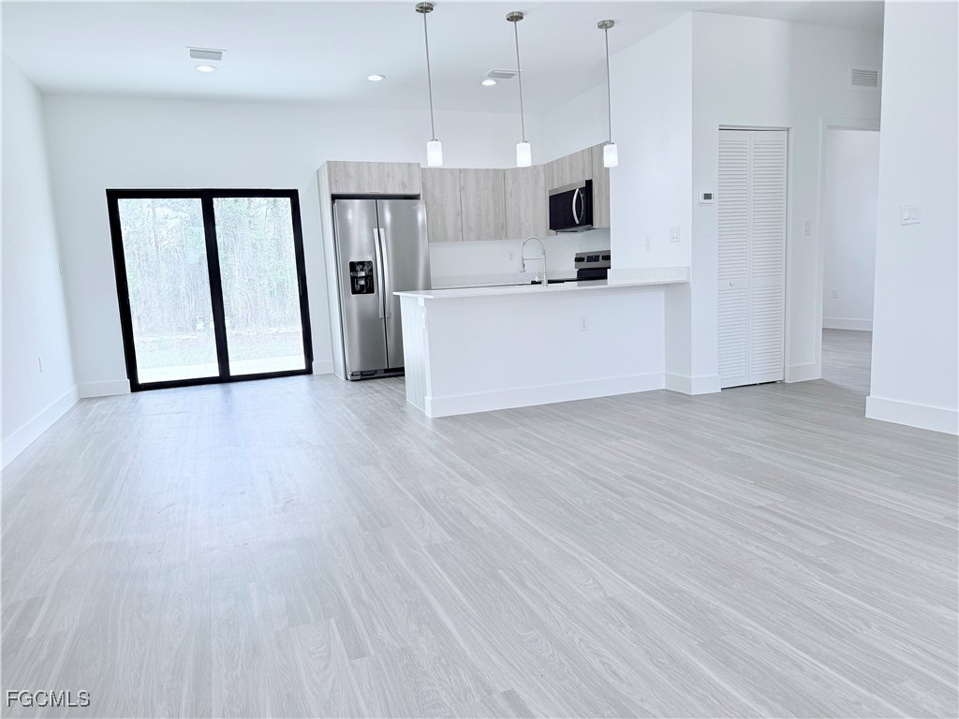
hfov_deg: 71.6
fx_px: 665
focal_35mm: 24
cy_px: 360
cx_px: 480
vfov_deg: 56.8
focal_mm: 6.76
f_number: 1.78
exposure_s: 1/470
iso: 100
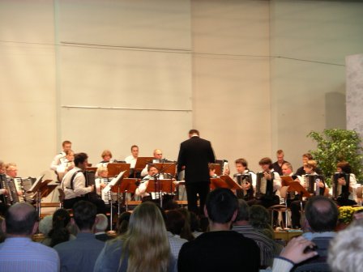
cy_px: 136
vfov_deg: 15.1
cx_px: 182
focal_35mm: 98
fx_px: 1028
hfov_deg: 20.0
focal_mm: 20.4
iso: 200
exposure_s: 1/5
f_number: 3.8
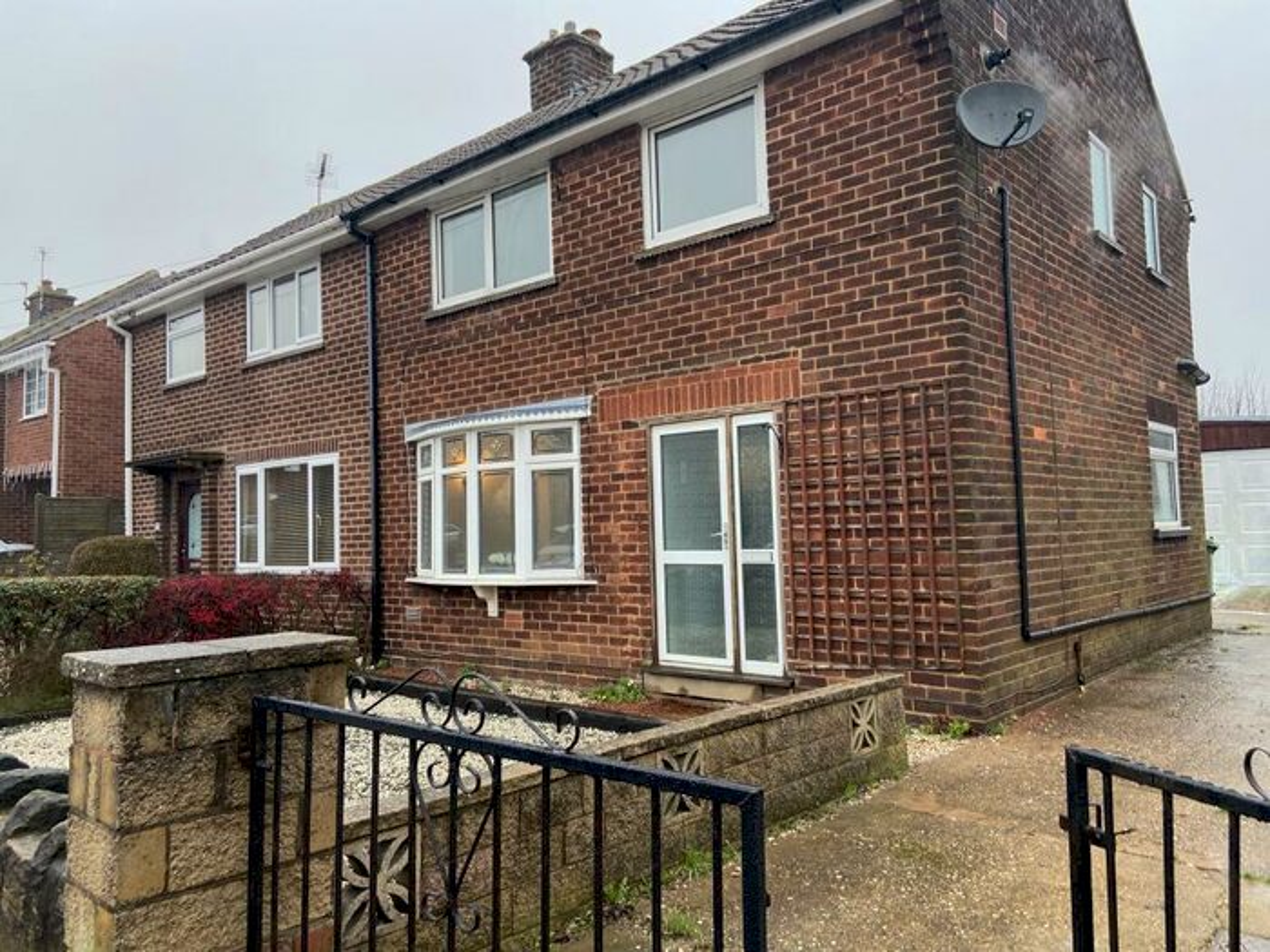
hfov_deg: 67.3
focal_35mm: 26
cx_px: 635
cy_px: 476
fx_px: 954
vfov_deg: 53.1
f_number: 1.8
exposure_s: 1/121
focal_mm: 4.25
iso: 40
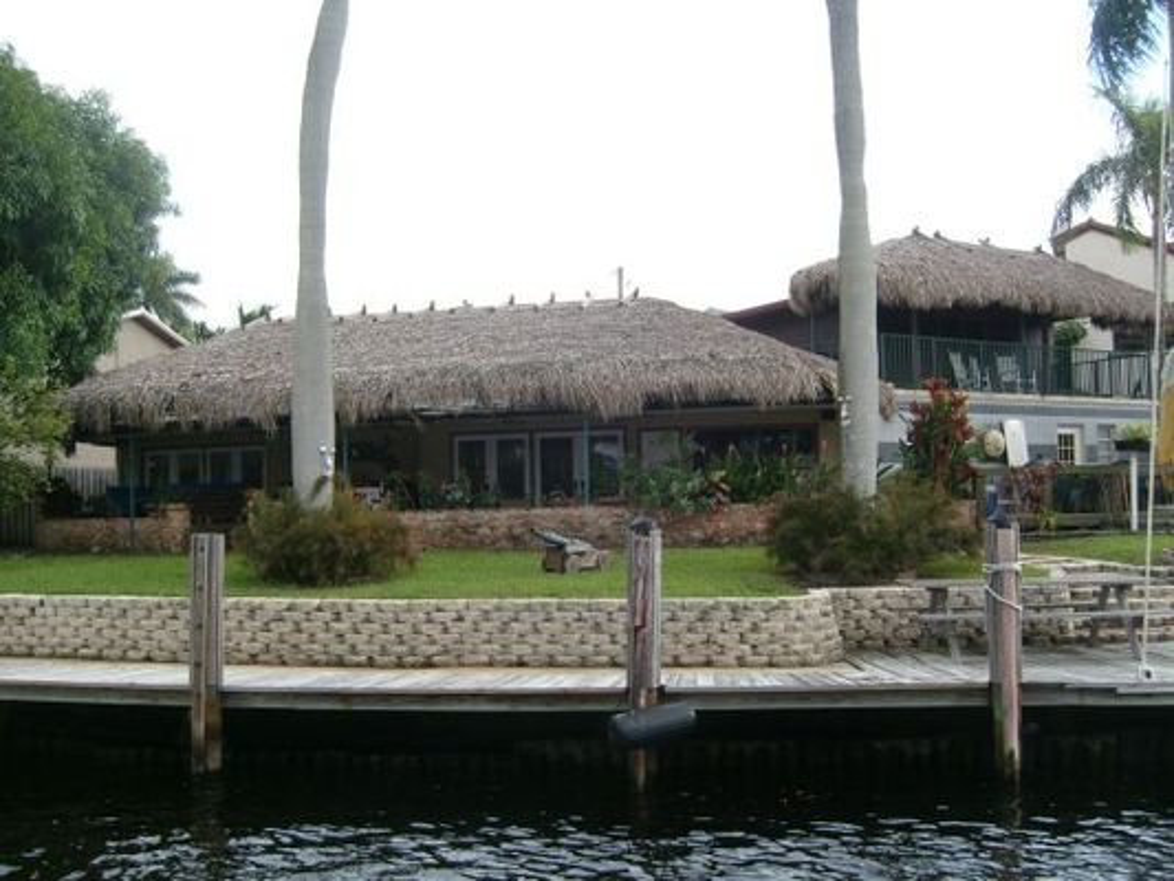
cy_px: 440
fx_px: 1187
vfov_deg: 40.7
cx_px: 587
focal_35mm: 35
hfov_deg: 52.6
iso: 80
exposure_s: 1/350
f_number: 2.8
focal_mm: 5.8
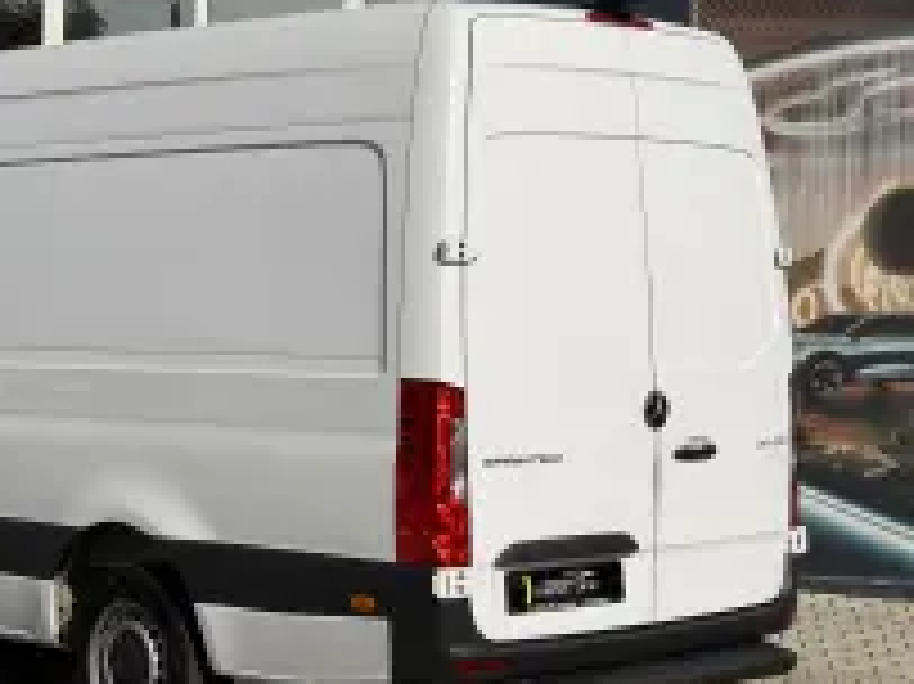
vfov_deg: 17.3
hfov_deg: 22.9
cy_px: 297
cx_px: 288
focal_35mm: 85
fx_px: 2243
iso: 64
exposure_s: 1/16129
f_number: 1.78
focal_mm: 6.76
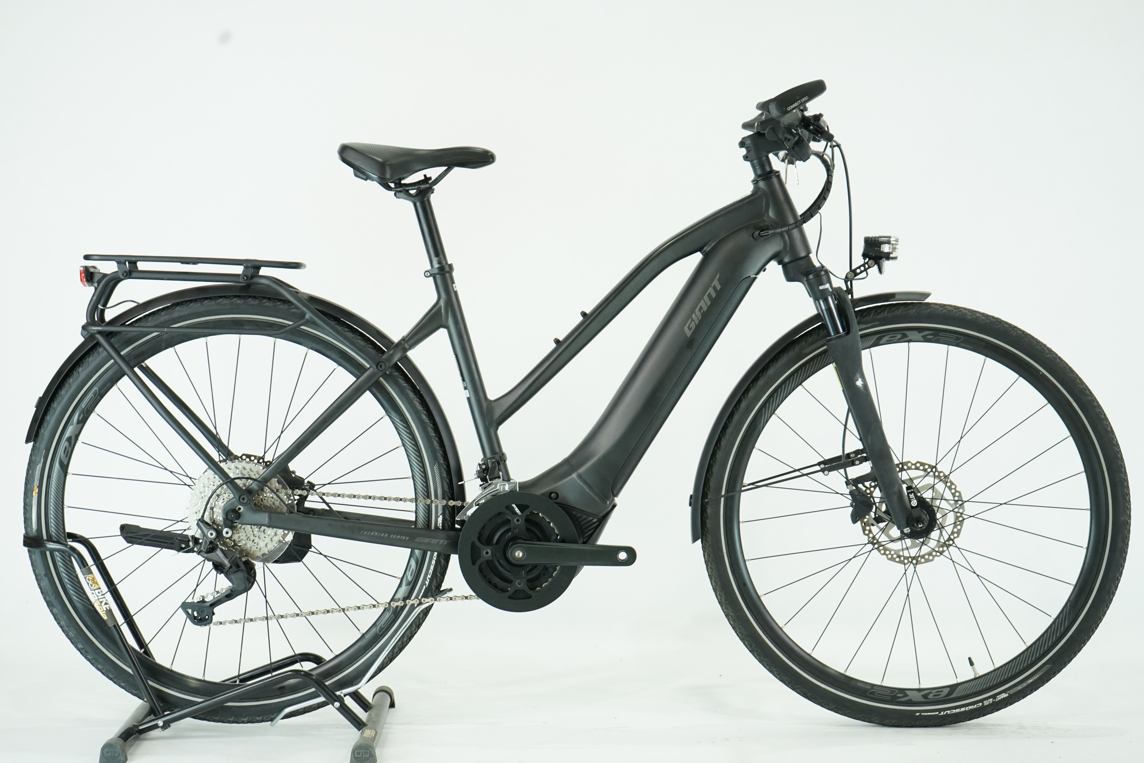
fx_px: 2097
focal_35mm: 66
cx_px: 572
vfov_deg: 20.6
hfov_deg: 30.5
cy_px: 382
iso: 2000
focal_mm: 66
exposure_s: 1/200
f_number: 5.6
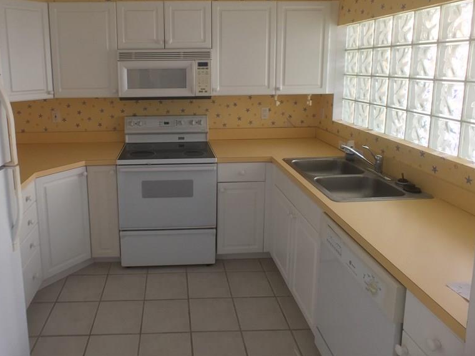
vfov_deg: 36.4
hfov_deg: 47.5
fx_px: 535
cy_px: 118
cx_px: 187
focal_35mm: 39
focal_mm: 4.15
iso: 64
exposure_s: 1/30
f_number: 2.2
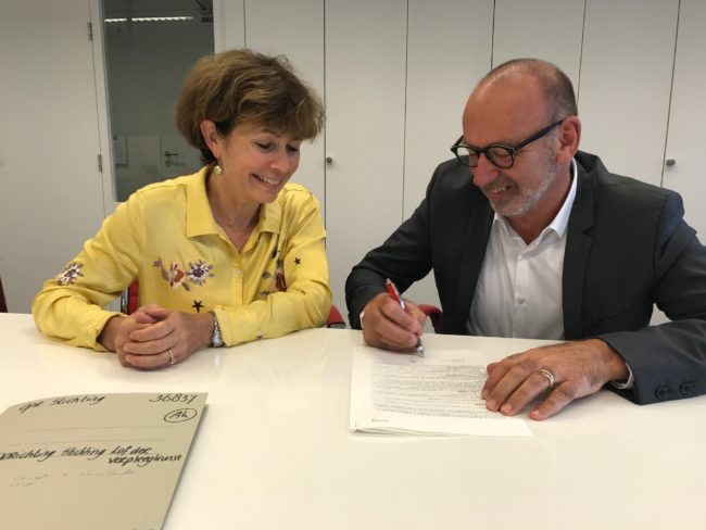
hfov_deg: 63.4
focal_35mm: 28
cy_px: 265
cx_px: 353
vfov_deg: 49.8
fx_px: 571
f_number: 1.8
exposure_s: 1/50
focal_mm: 3.99
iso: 32
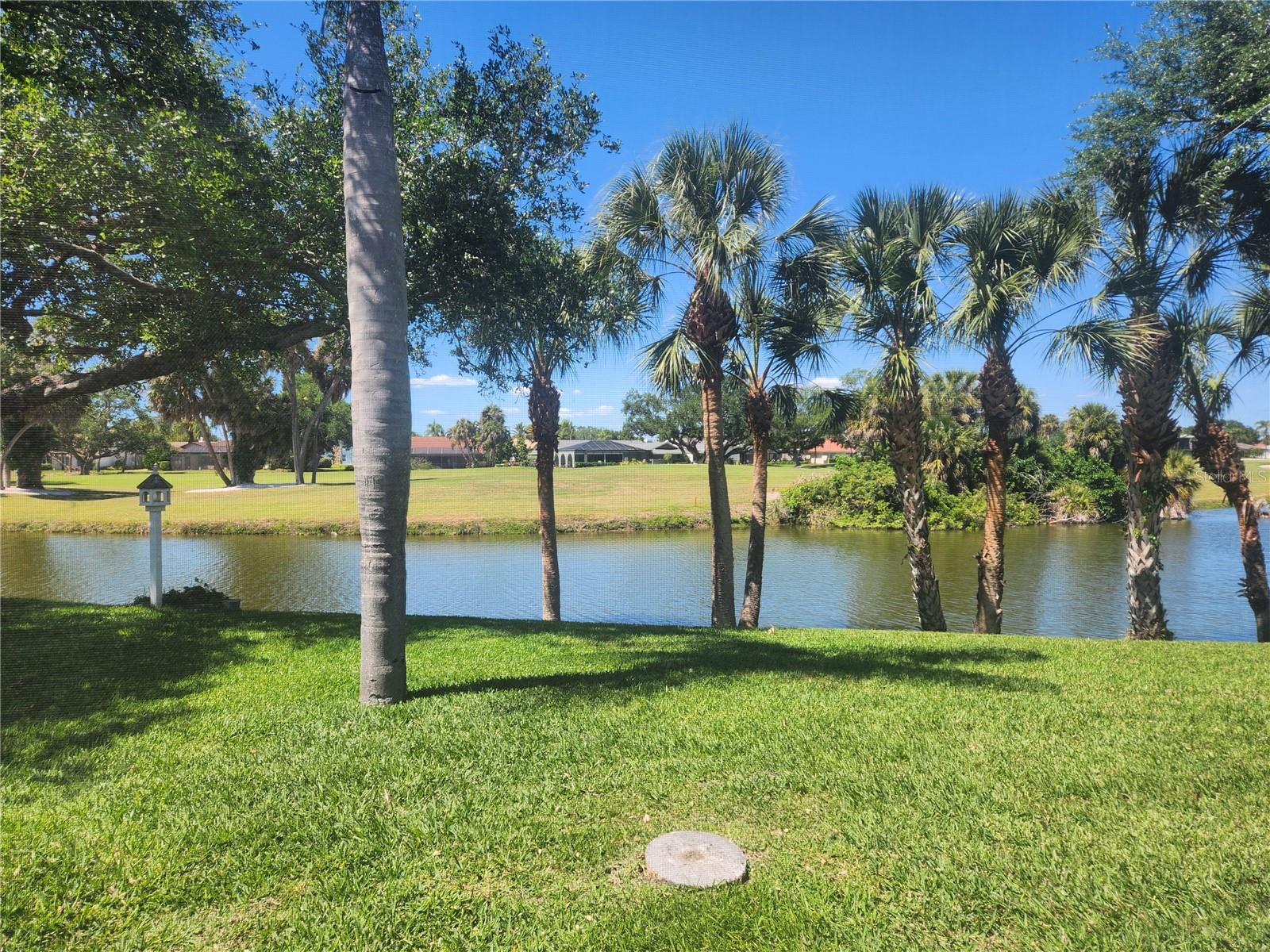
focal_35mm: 23
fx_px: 844
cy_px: 476
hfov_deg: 73.9
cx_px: 635
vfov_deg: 58.9
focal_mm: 5.4
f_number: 1.8
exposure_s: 1/609
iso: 20
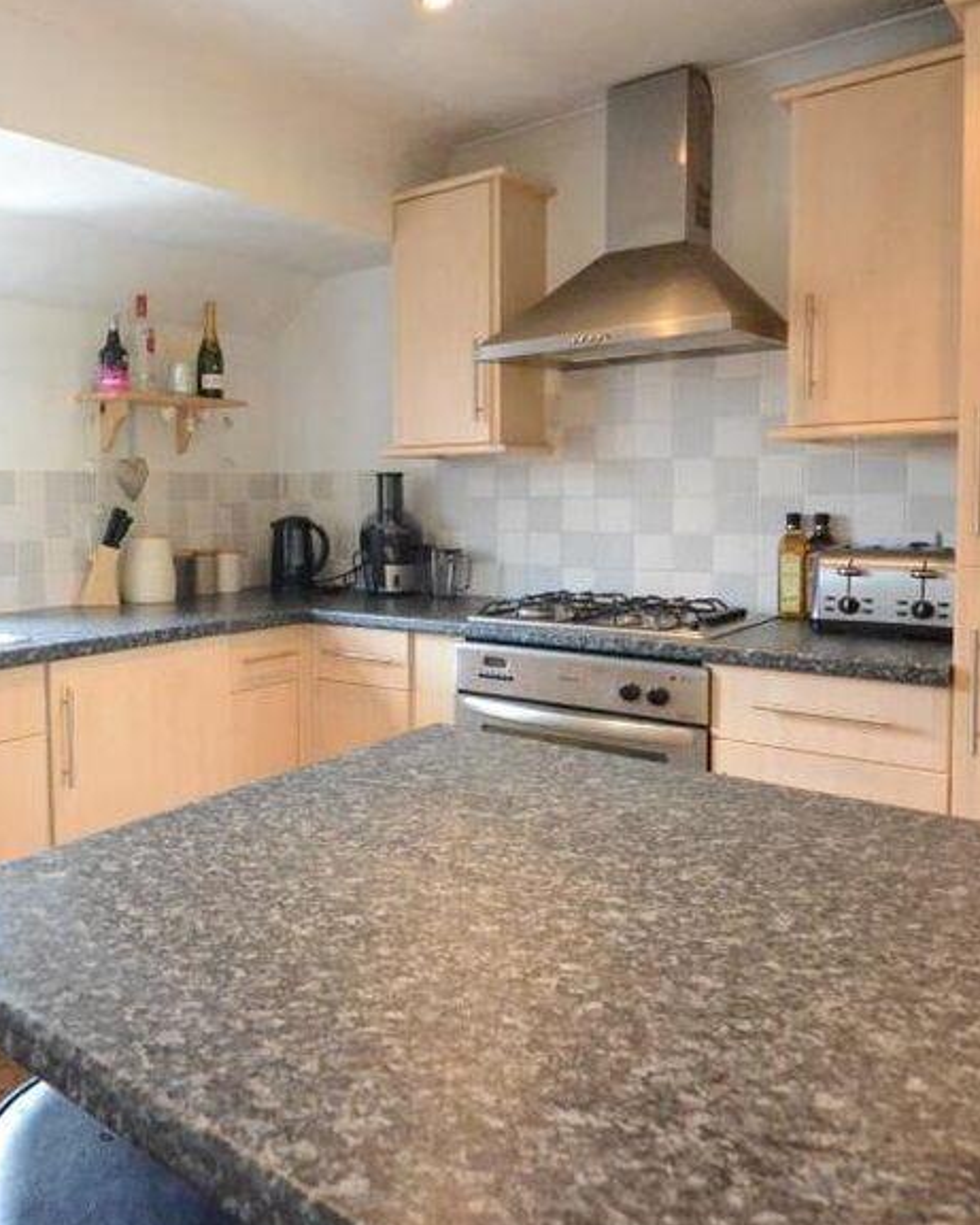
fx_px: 797
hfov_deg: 60.0
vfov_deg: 75.0
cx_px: 255
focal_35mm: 22
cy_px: 630
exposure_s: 1/100
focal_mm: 10
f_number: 5.6
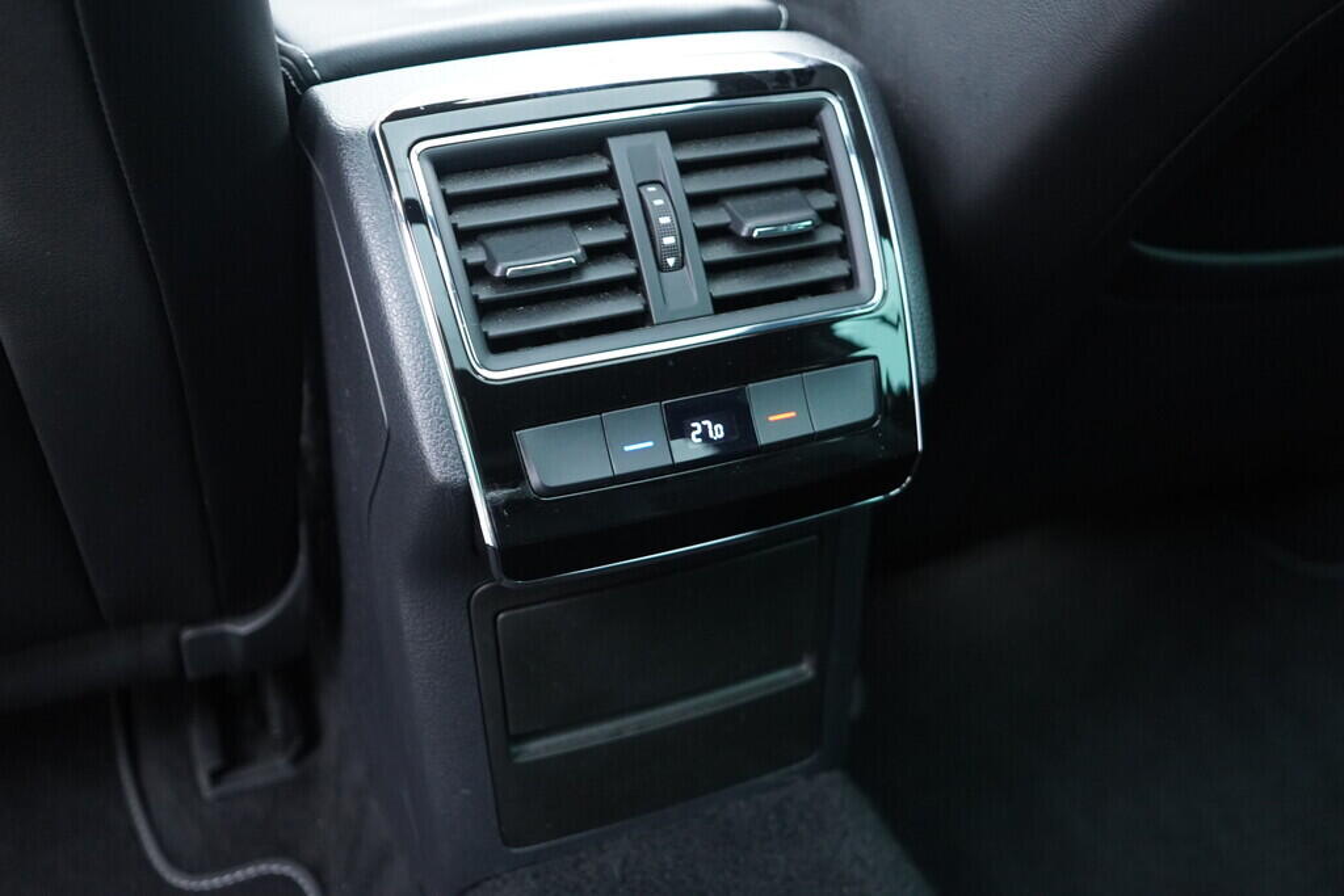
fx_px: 1344
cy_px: 448
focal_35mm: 36
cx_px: 672
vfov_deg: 36.9
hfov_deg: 53.1
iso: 1250
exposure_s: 1/40
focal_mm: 24
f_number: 2.8
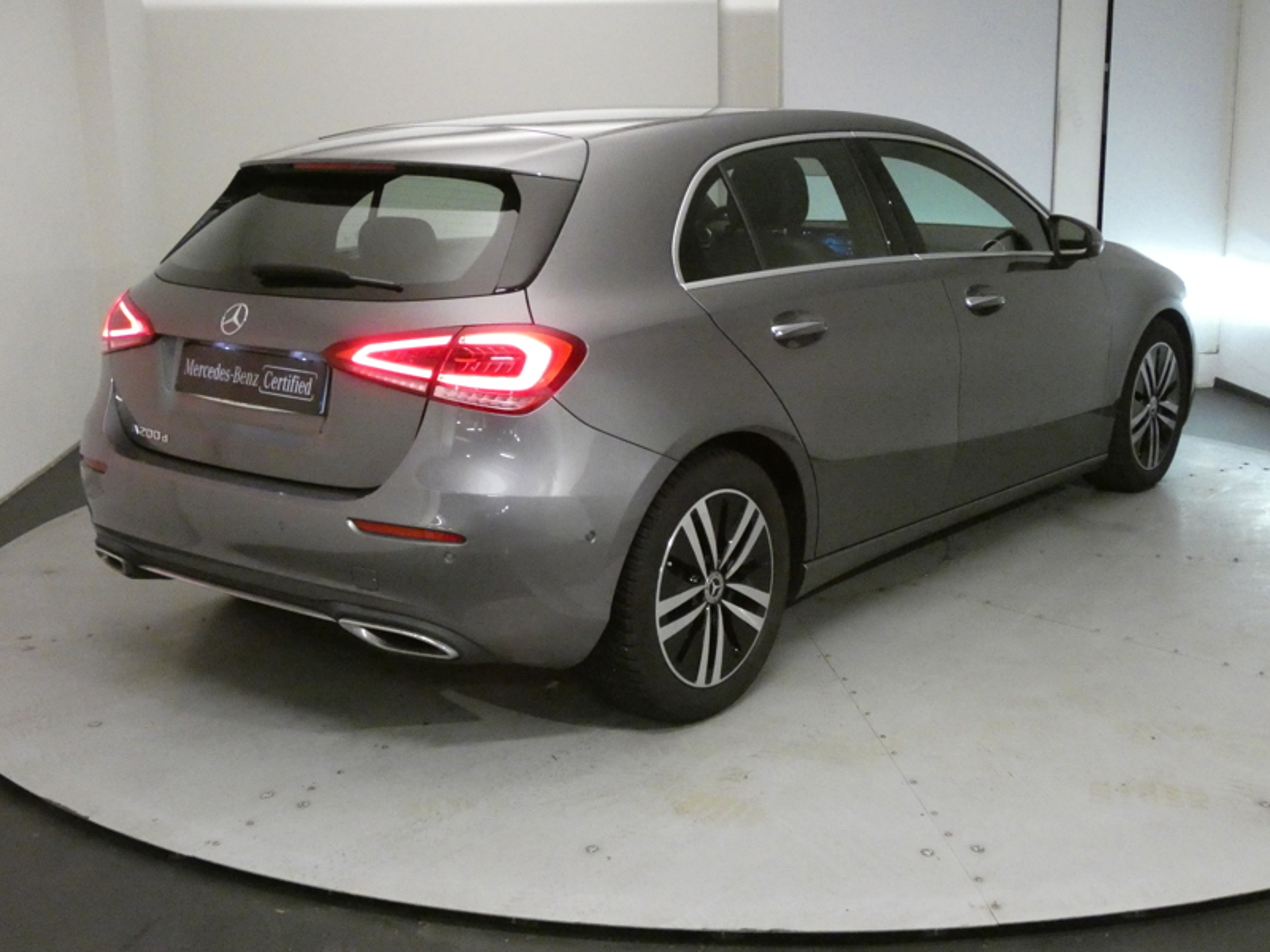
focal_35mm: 41
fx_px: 1504
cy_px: 476
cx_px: 635
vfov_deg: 35.1
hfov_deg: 45.8
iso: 2000
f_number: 3.6
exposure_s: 1/125
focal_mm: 7.3
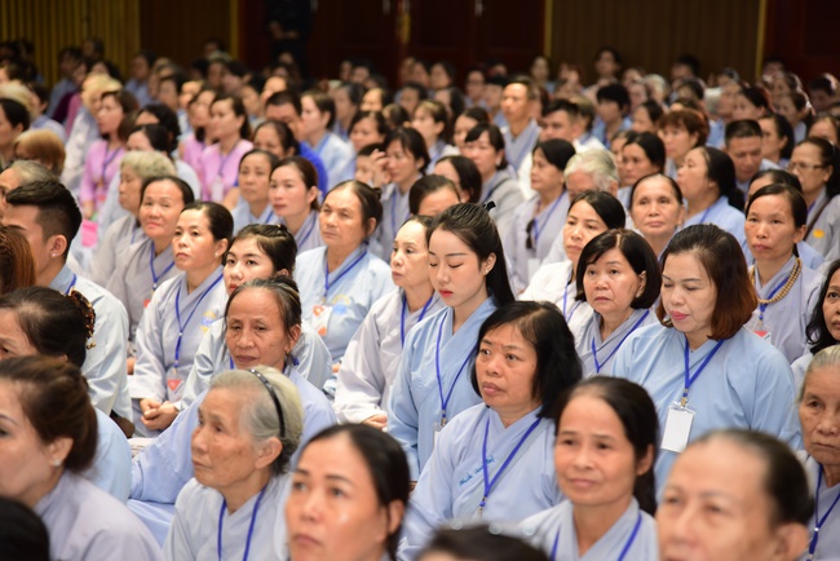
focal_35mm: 120
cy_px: 280
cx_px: 420
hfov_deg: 17.1
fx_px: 2801
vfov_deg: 11.4
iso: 800
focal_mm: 120
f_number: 4
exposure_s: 1/50
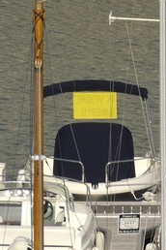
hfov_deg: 0.7
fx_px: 12843
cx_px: -290
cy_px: -489
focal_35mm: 1857
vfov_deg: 1.1
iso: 100
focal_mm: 200
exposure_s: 1/320
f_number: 8.5
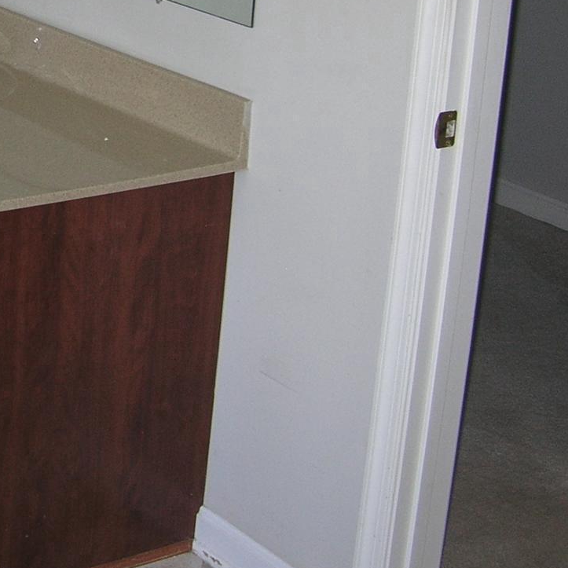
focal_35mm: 90
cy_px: 63
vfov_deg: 19.0
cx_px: -147
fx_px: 1671
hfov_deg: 18.1
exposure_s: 1/60.1
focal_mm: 6
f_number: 2.7
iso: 50
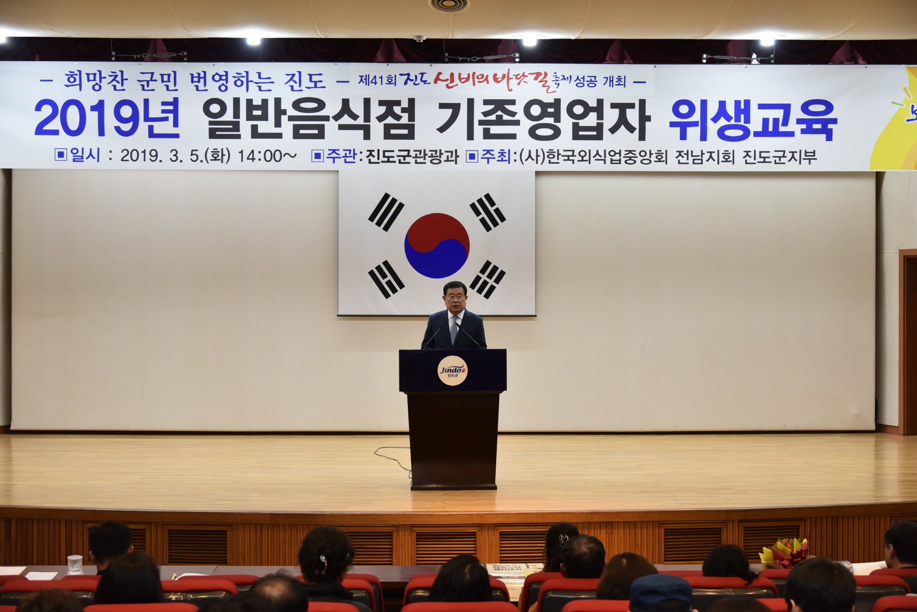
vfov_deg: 27.0
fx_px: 1274
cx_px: 458
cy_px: 306
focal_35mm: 50
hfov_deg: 39.6
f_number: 4.5
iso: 1000
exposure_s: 1/125
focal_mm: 50
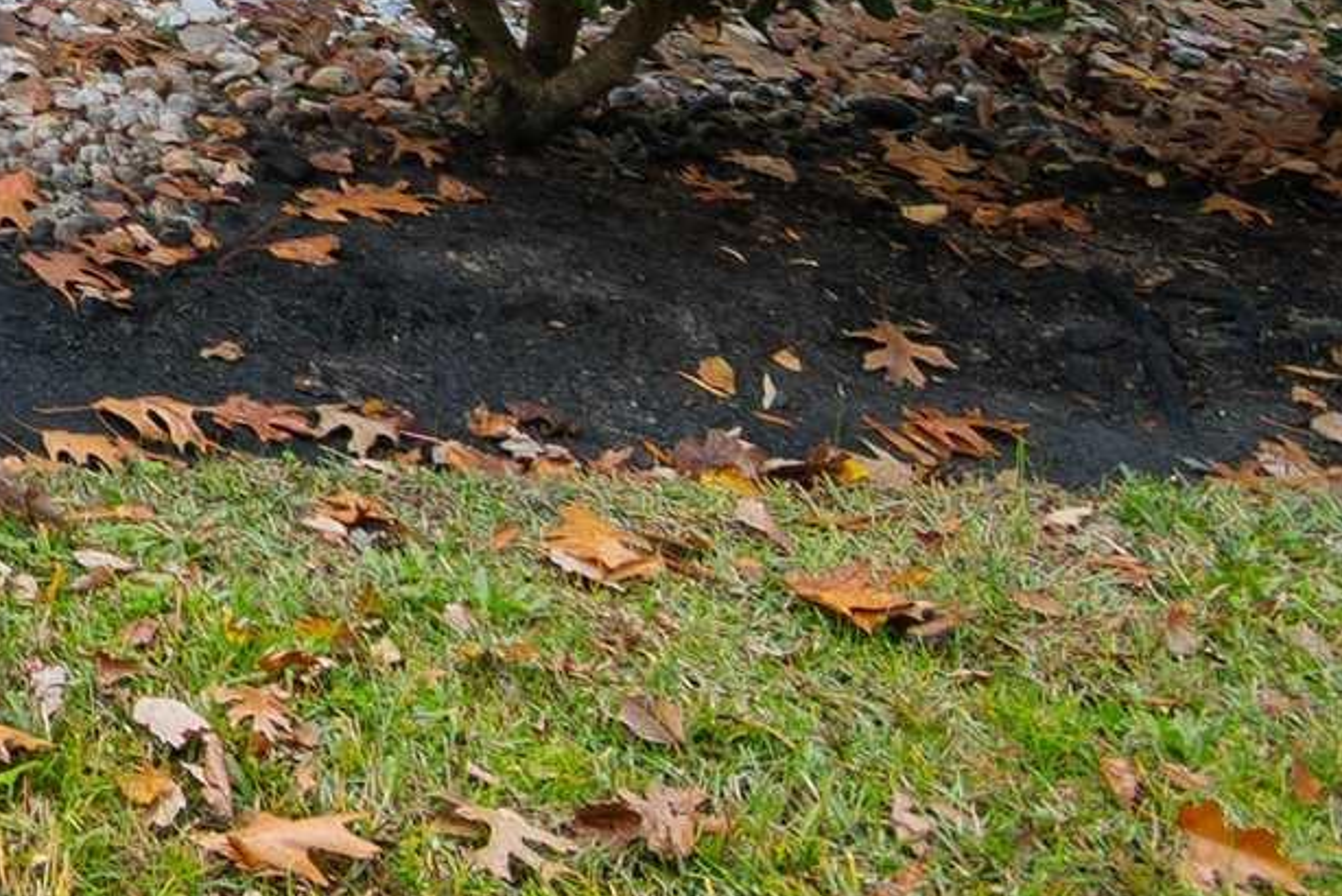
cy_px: -1042
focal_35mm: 75
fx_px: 2797
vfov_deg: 14.3
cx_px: -1593
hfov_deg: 16.7
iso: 100
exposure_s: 1/80
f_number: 4.5
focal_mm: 10
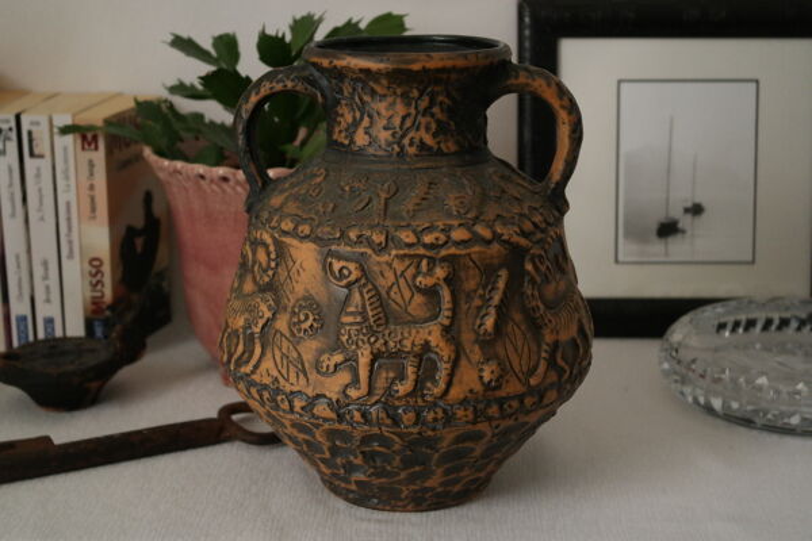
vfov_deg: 19.7
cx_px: 406
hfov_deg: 29.2
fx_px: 1556
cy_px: 270
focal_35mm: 69
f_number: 5.6
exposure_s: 1/30
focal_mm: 45
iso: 1600
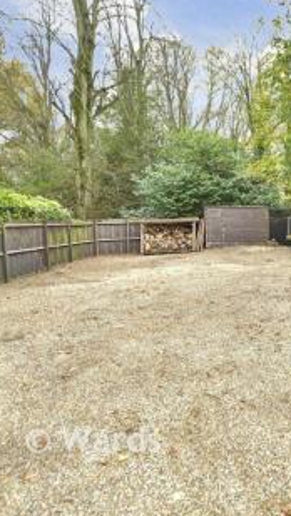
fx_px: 397
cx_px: 284
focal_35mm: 29
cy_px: 258
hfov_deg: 36.5
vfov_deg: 66.1
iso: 500
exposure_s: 1/40
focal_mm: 12
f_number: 3.5
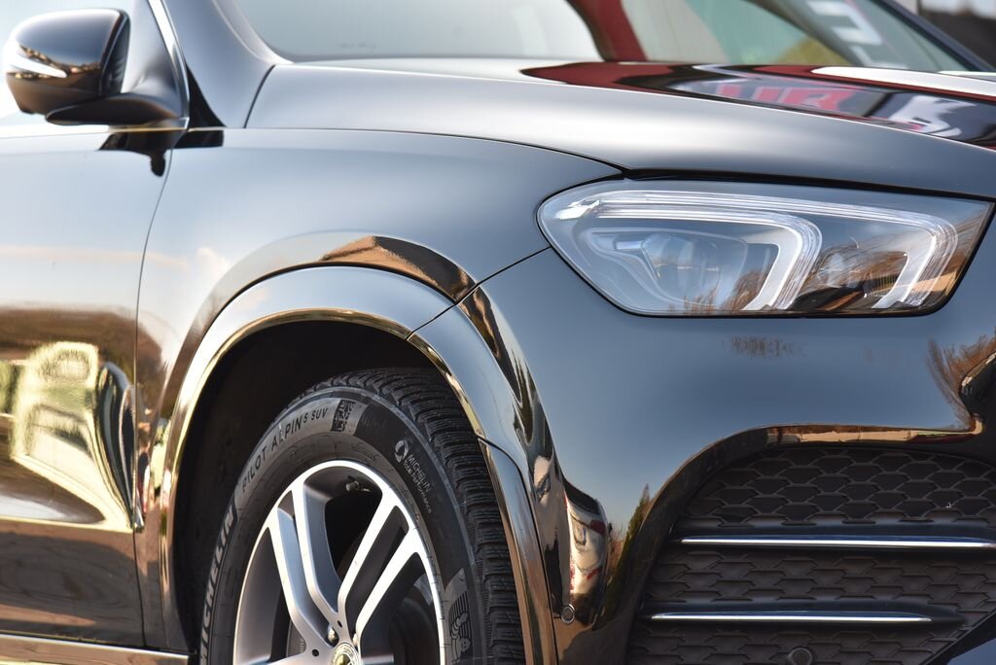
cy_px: 332
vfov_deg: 11.4
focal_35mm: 120
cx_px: 498
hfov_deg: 17.1
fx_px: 3322
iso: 500
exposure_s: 1/125
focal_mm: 120
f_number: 5.6
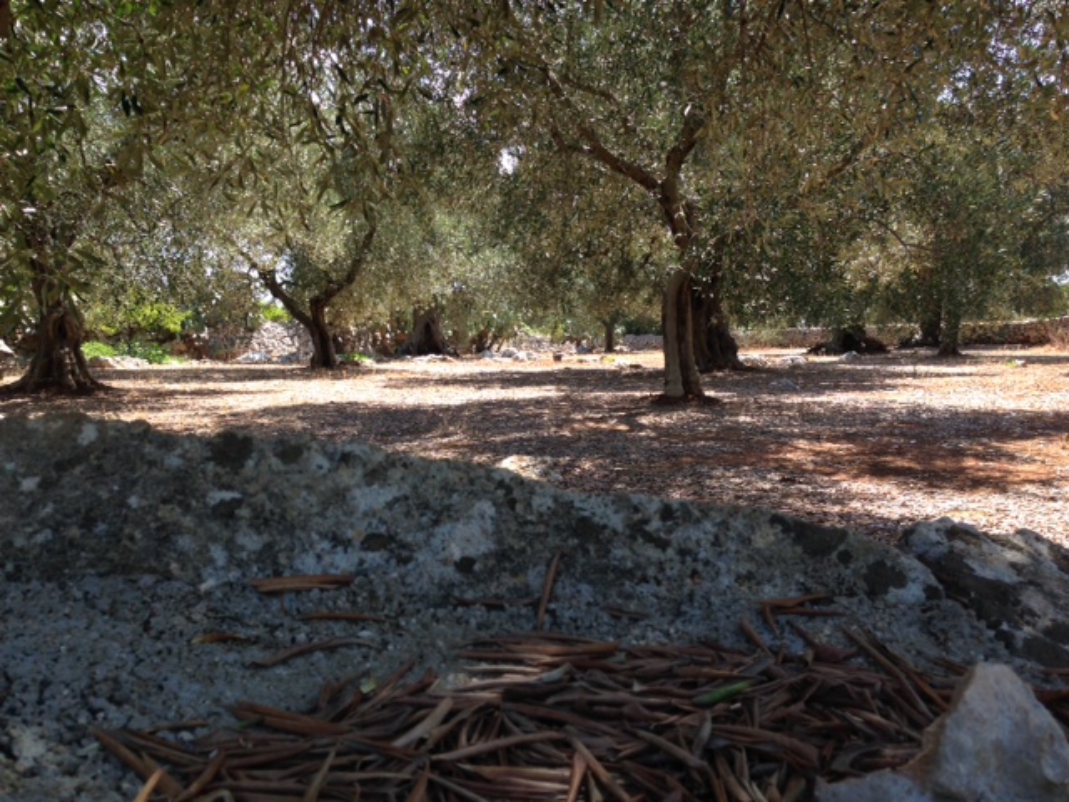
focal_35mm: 33
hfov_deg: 55.4
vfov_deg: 42.9
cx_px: 534
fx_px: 1019
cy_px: 401
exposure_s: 1/328
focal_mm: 4.12
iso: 50
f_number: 2.4
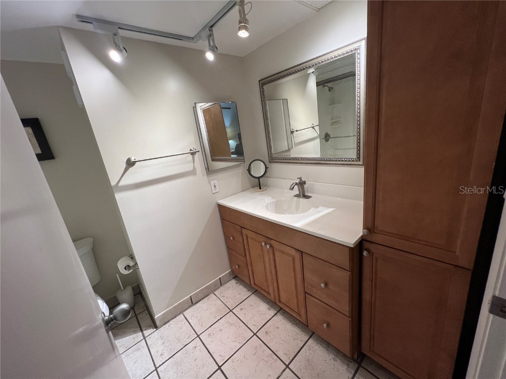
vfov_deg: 89.9
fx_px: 190
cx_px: 253
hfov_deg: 106.2
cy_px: 190
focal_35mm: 13
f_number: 1.8
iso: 250
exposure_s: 1/120
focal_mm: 1.57
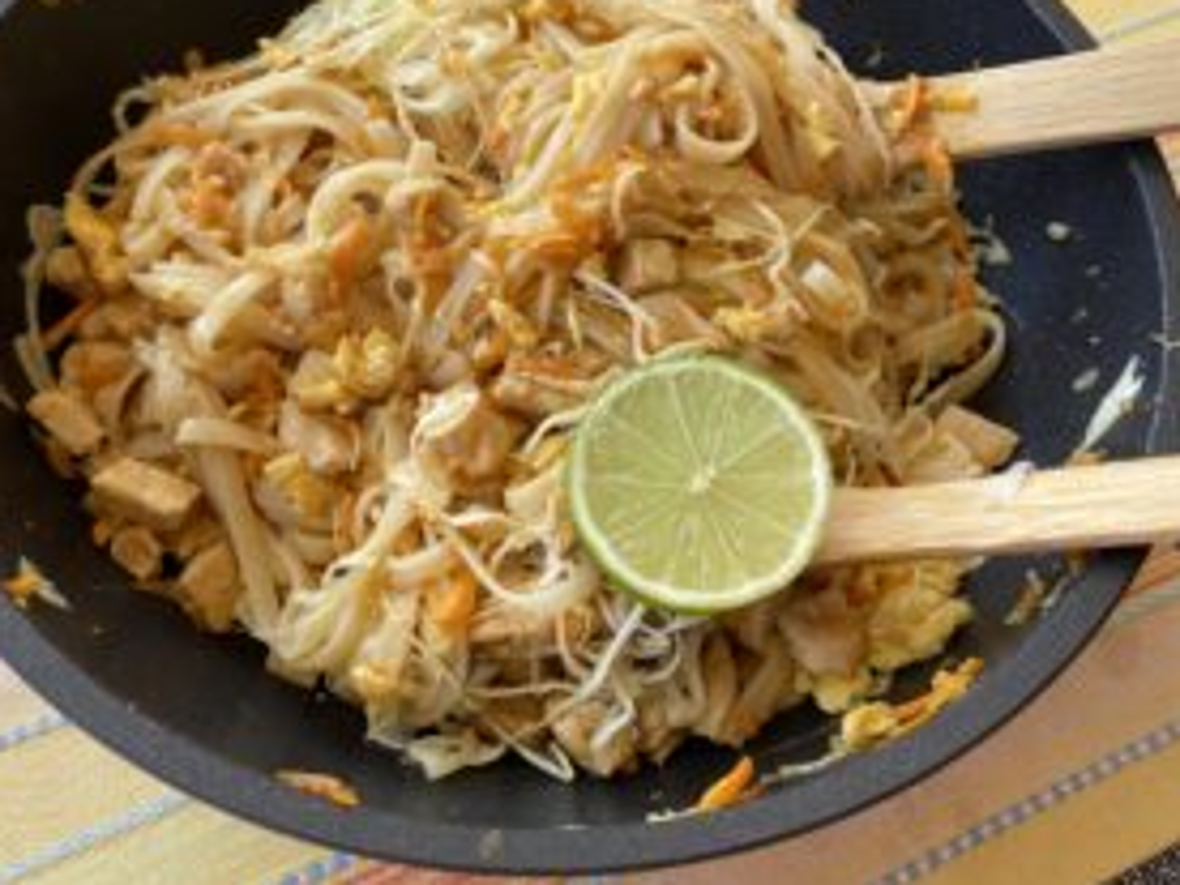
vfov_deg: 42.6
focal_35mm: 33
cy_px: 331
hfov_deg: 55.3
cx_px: 569
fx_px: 1125
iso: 32
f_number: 1.8
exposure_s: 1/122
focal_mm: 4.25
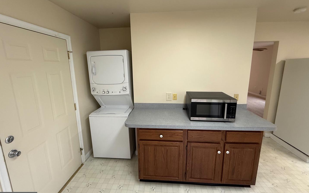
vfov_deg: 74.6
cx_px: 155
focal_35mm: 15
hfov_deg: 101.5
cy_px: 87
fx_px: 126
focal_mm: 2.22
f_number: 2.2
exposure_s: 1/60
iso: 250
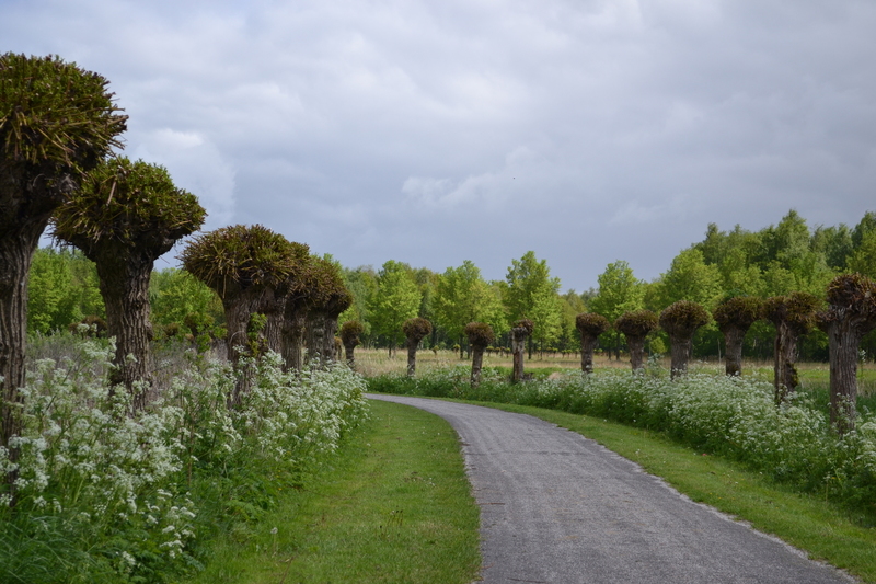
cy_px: 292
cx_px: 438
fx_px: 2007
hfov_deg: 24.6
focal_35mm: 82
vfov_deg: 16.5
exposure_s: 1/640
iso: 200
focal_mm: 55
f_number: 5.6
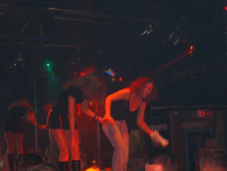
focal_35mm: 68
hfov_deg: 28.6
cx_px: 114
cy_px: 86
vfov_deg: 21.6
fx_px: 446
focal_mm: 14.2
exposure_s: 1/60
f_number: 4
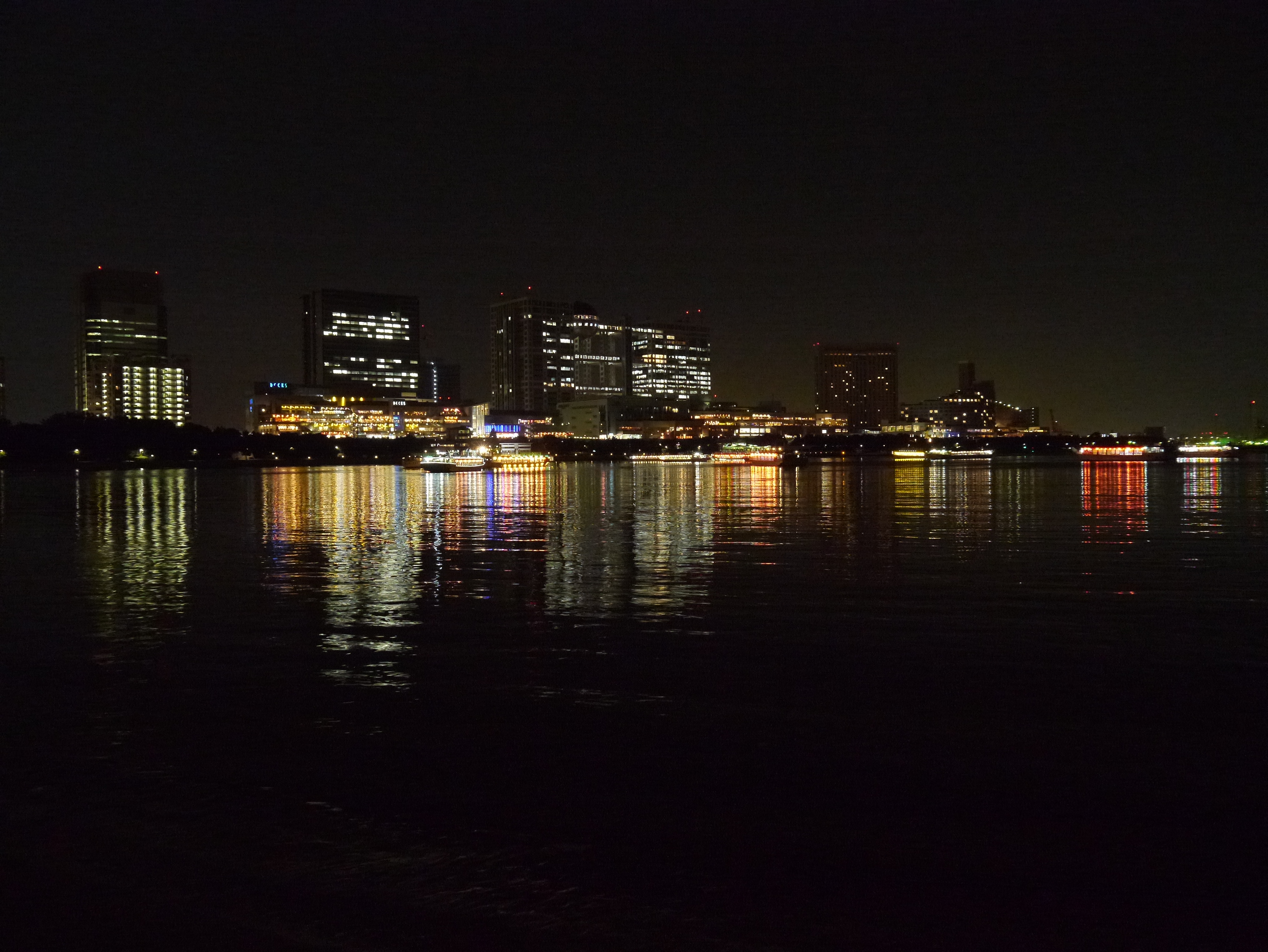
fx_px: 1026
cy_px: 476
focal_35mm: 28
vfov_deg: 49.8
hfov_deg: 63.4
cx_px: 634
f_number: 5.6
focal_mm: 14
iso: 3200
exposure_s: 1/6
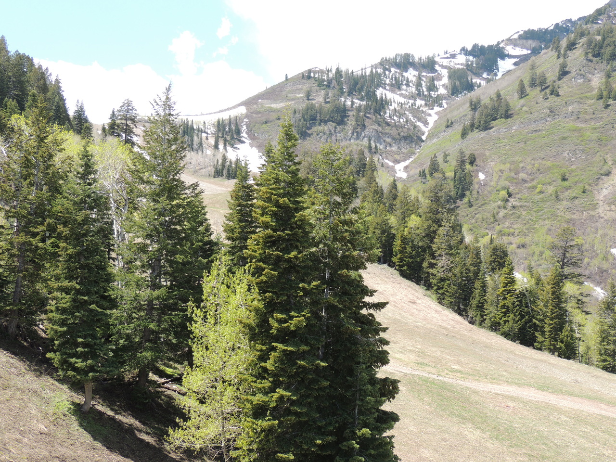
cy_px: 231
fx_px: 712
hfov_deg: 46.8
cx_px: 308
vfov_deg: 36.0
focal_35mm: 40
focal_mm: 7.1
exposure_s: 1/400
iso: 100
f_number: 3.3
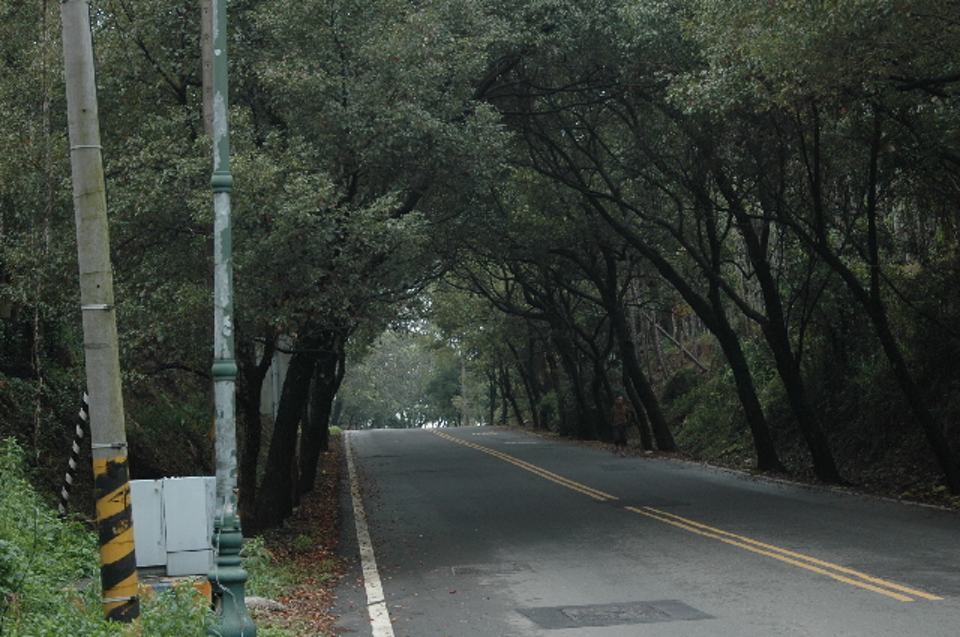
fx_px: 2077
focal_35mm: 78
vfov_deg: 17.4
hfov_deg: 26.0
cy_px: 318
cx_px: 480
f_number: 5.6
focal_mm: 52
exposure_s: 1/80
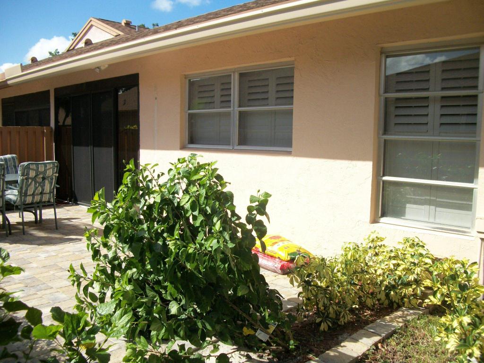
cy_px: 182
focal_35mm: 32
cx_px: 242
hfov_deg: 56.8
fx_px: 447
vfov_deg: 44.2
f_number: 8.8
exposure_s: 1/160
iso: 80
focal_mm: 5.7
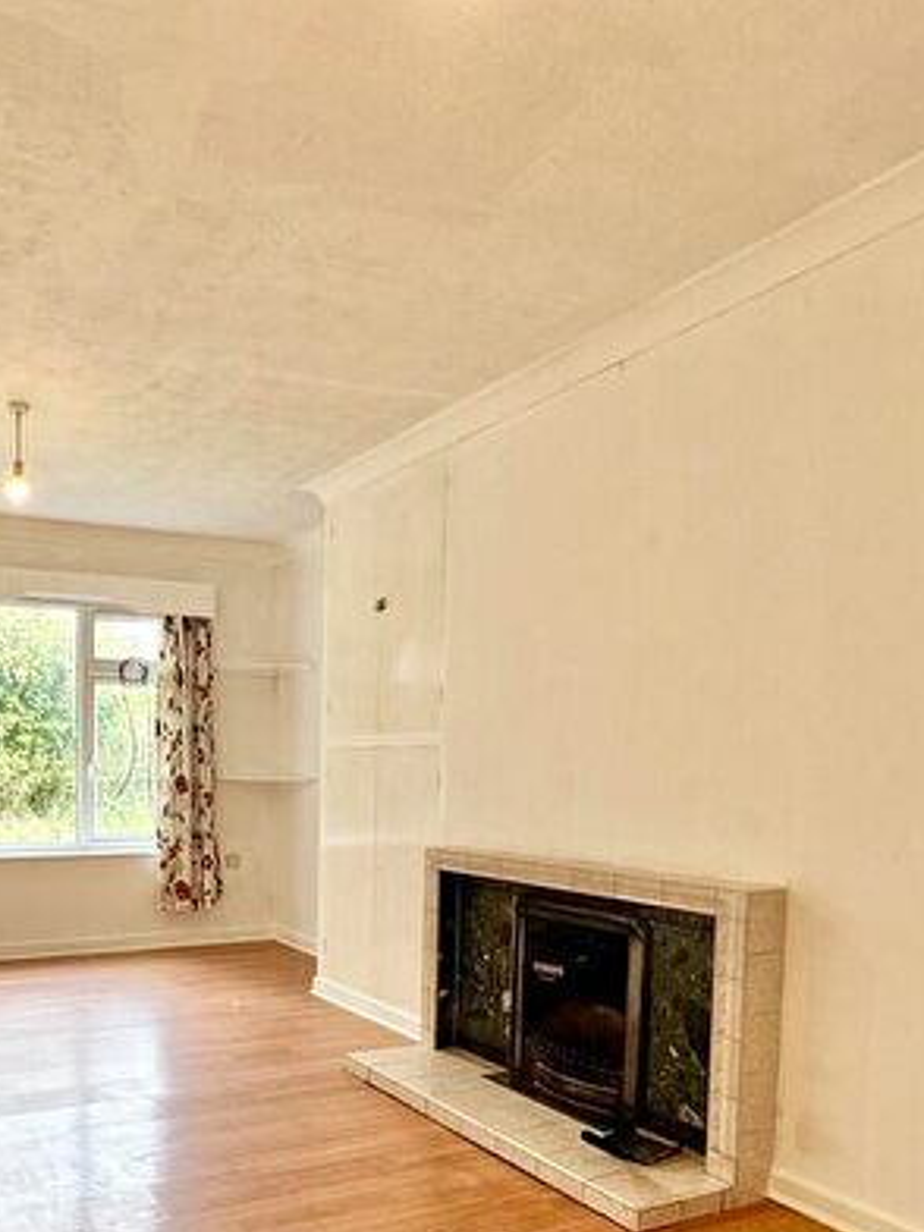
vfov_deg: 67.6
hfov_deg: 51.1
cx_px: 170
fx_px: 890
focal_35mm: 25
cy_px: 816
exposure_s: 1/100
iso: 80
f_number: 2.2
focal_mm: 2.22
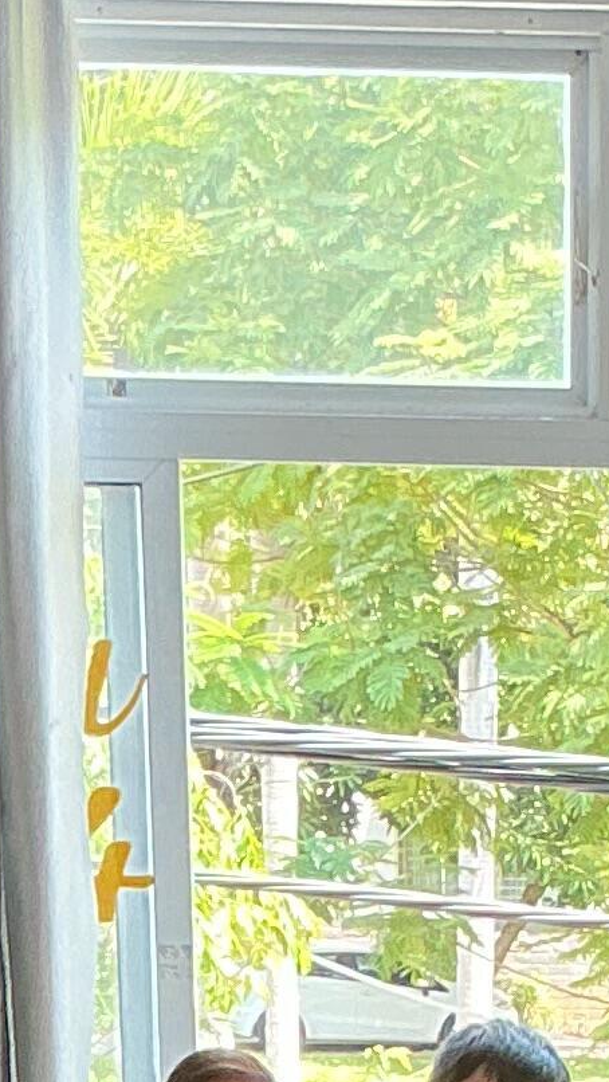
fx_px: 4531
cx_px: 767
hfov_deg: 7.6
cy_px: 2097
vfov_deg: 12.2
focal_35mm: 158
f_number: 1.8
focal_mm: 3
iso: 50
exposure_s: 1/60
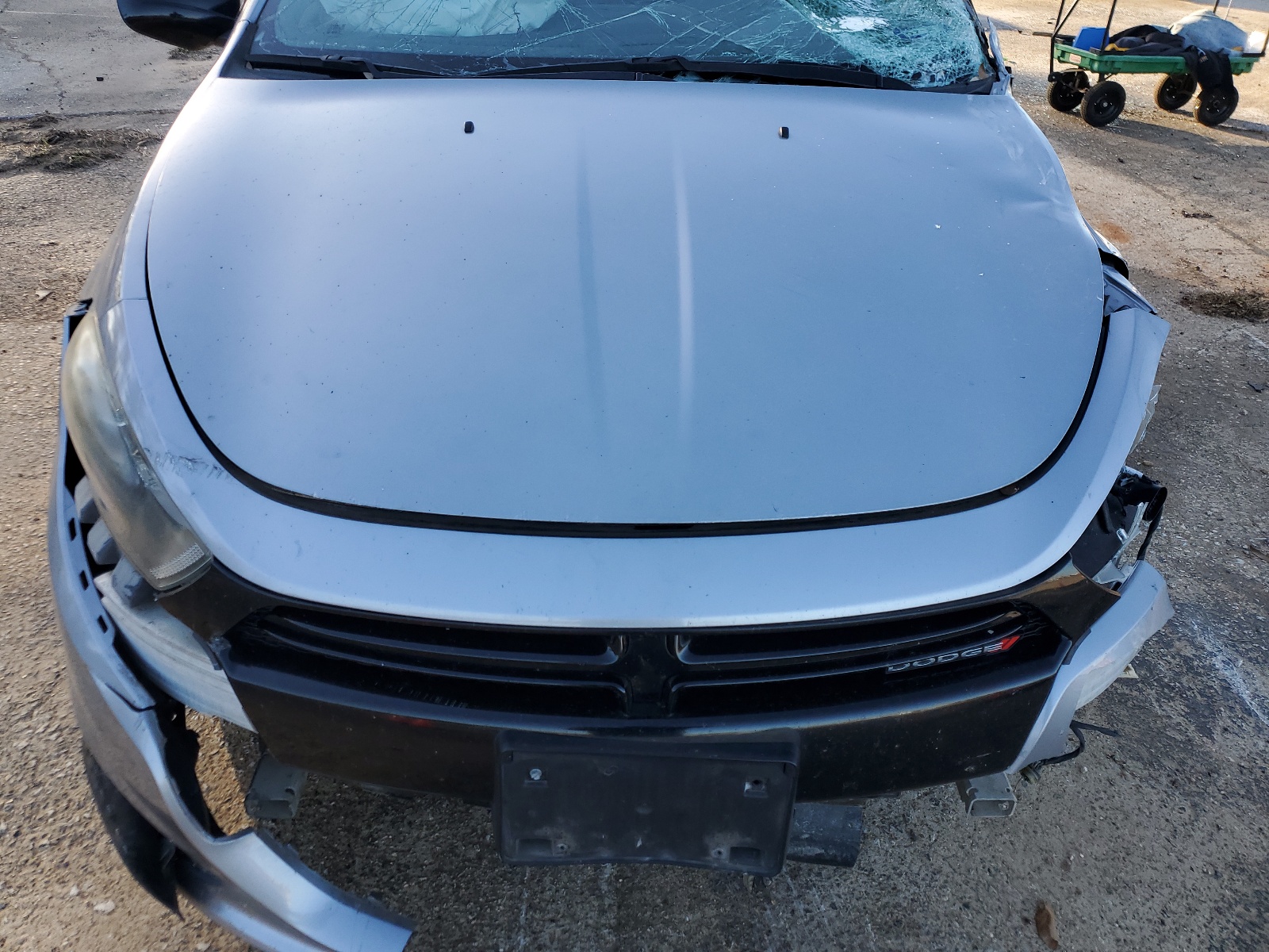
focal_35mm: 26
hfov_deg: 67.3
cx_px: 634
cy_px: 476
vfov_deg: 53.1
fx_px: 953
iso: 50
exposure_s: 1/500
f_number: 1.5
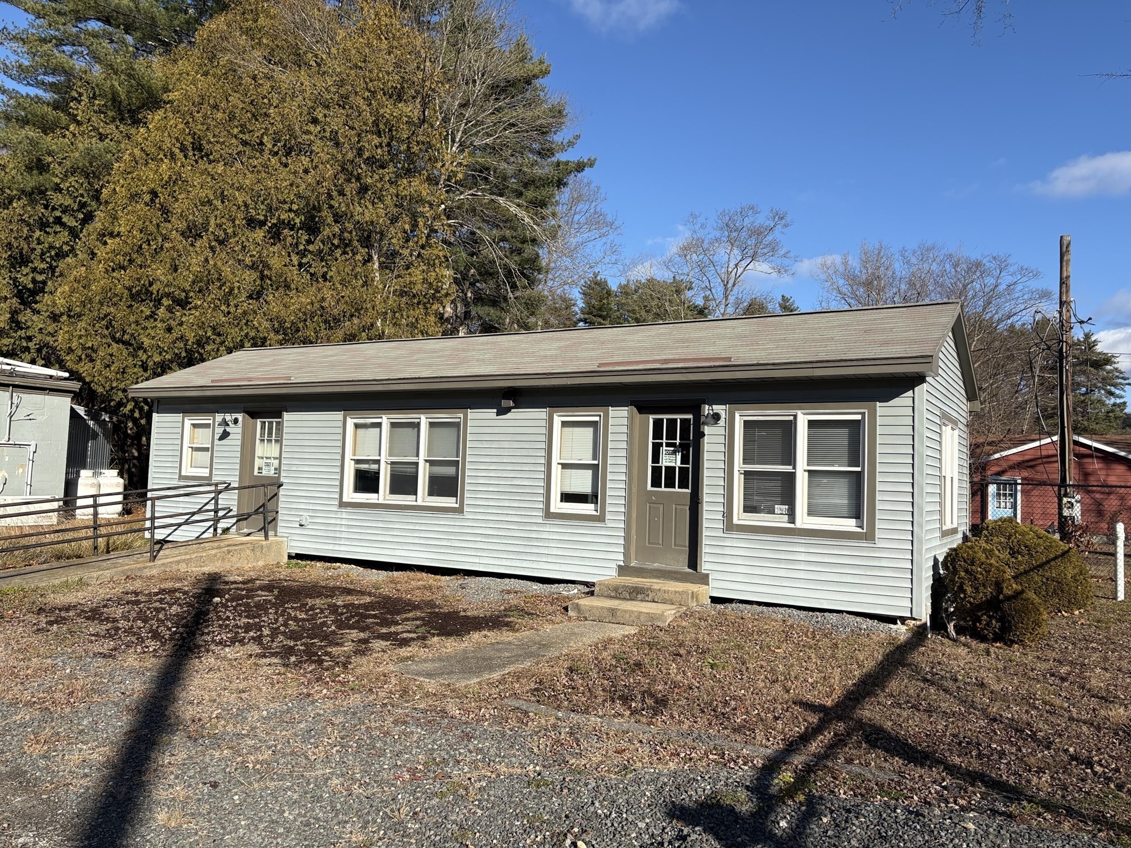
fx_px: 849
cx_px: 566
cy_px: 424
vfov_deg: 53.1
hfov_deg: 67.3
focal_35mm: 26
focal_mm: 5.96
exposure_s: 1/3831
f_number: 1.6
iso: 50
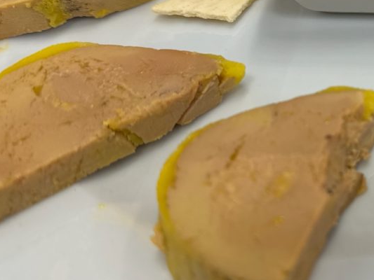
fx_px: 584
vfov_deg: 26.8
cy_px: 87
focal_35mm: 54
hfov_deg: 33.0
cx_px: 362
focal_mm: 6.86
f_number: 1.78
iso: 200
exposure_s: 1/100
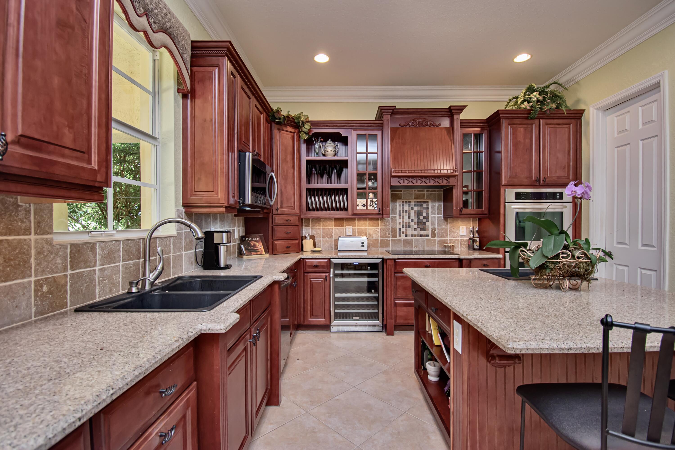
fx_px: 281
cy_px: 225
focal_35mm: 15
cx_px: 338
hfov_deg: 100.4
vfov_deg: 77.3
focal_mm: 10
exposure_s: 1/60
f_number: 4.5
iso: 900
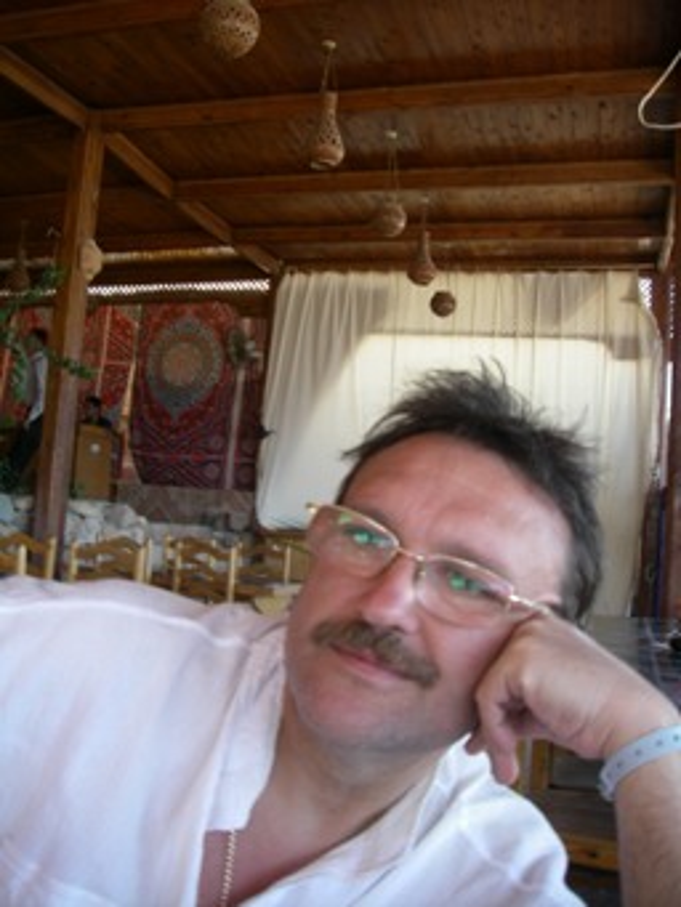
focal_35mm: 38
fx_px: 996
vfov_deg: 49.0
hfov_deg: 37.7
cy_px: 454
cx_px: 340
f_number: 2.7
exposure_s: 1/50
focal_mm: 6.2
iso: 64
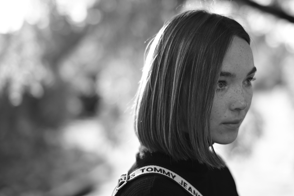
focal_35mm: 72
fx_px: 588
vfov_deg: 18.9
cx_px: 172
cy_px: 92
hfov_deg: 28.0
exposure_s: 1/500
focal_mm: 50
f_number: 1.4
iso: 100
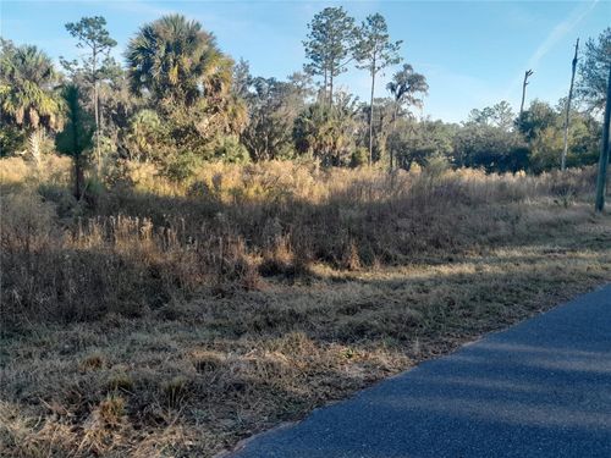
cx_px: 306
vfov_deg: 51.4
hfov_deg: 65.3
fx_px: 477
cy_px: 229
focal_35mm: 27
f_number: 1.8
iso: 40
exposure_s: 1/120
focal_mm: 4
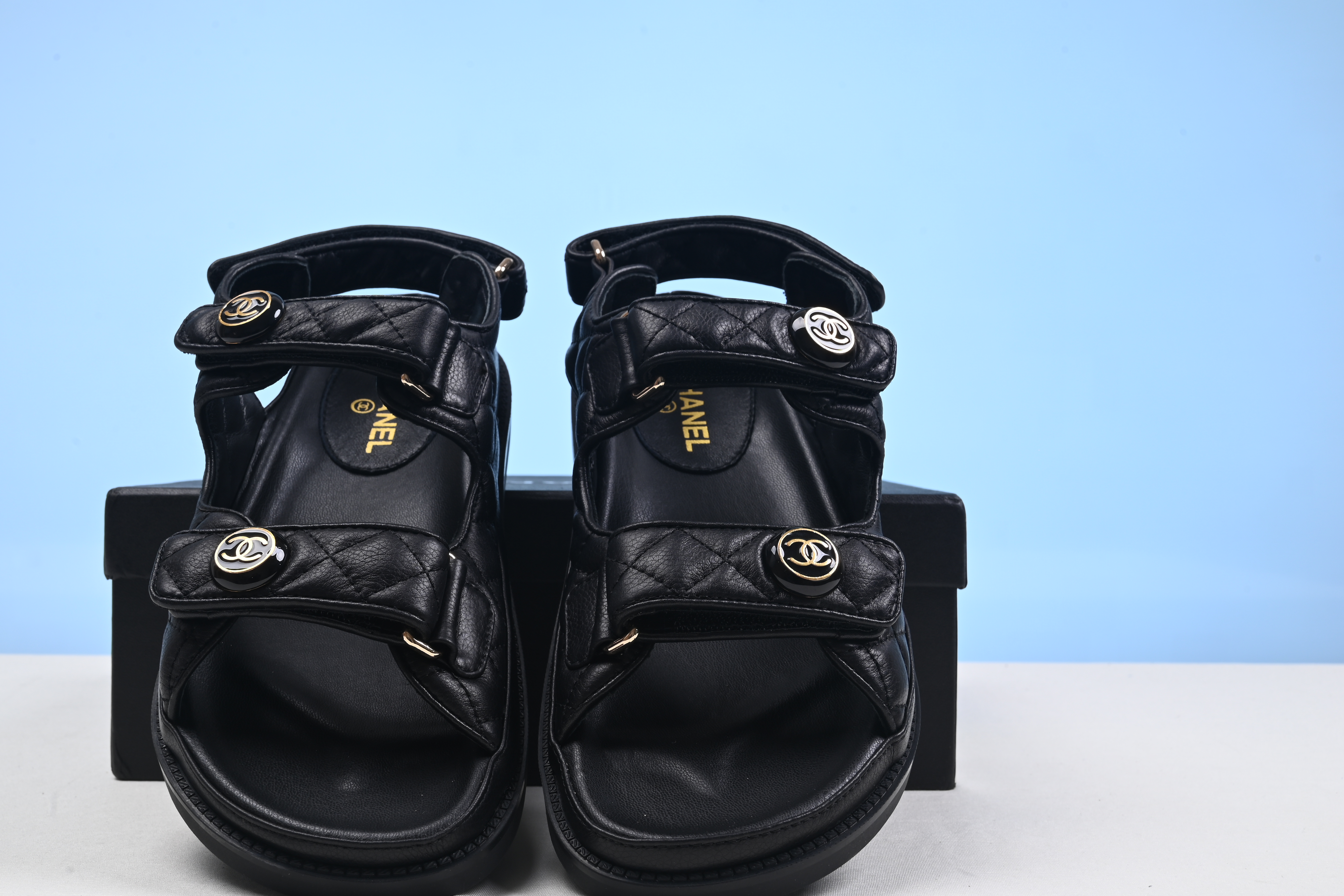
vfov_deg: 29.2
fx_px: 1717
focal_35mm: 46
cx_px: 575
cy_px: 465
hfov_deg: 42.6
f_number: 16
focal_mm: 40
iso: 110
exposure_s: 1/2.5
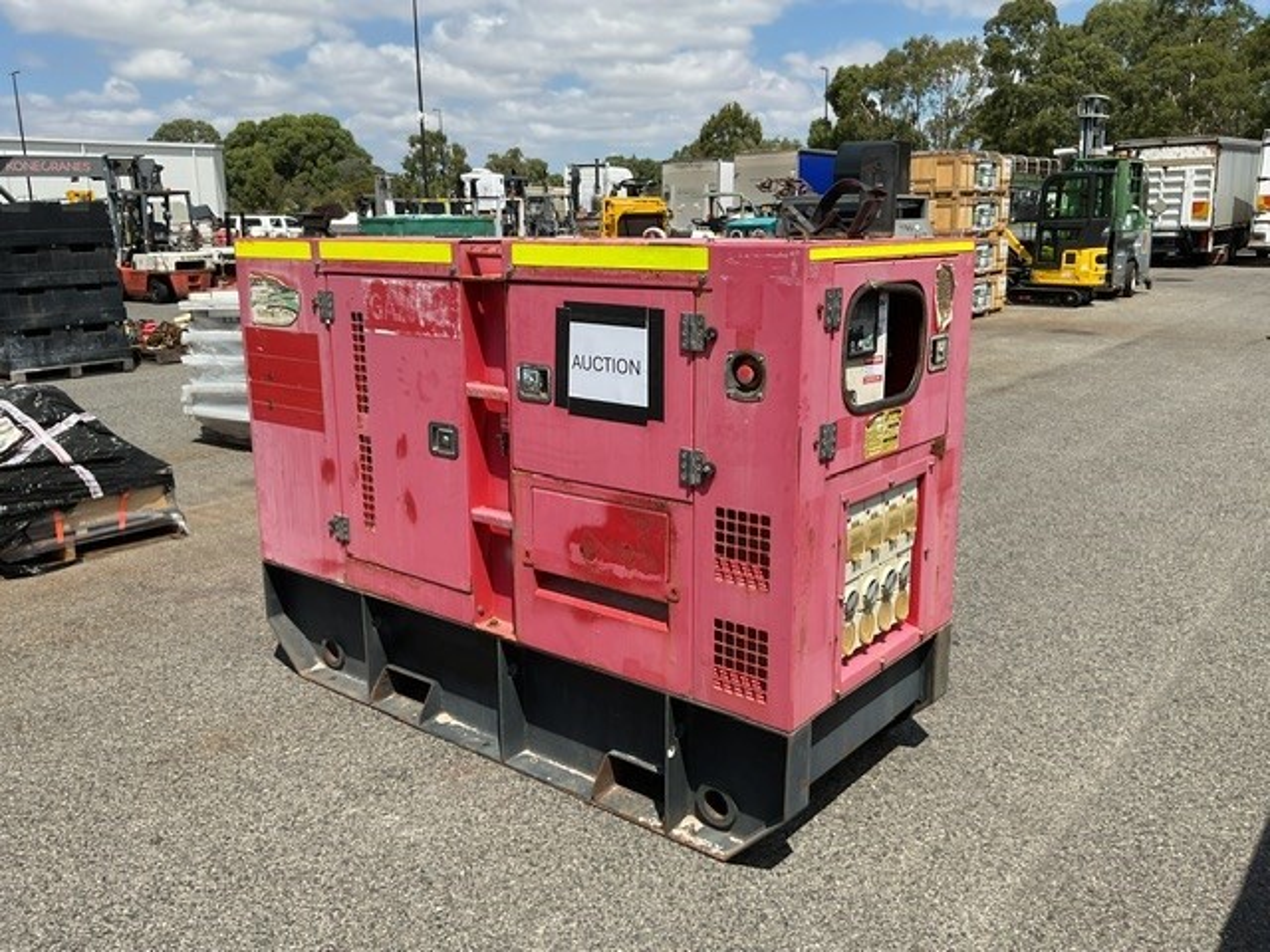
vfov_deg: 48.2
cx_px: 635
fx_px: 1064
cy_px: 476
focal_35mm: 29
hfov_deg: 61.7
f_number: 1.8
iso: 16
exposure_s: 1/2227
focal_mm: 3
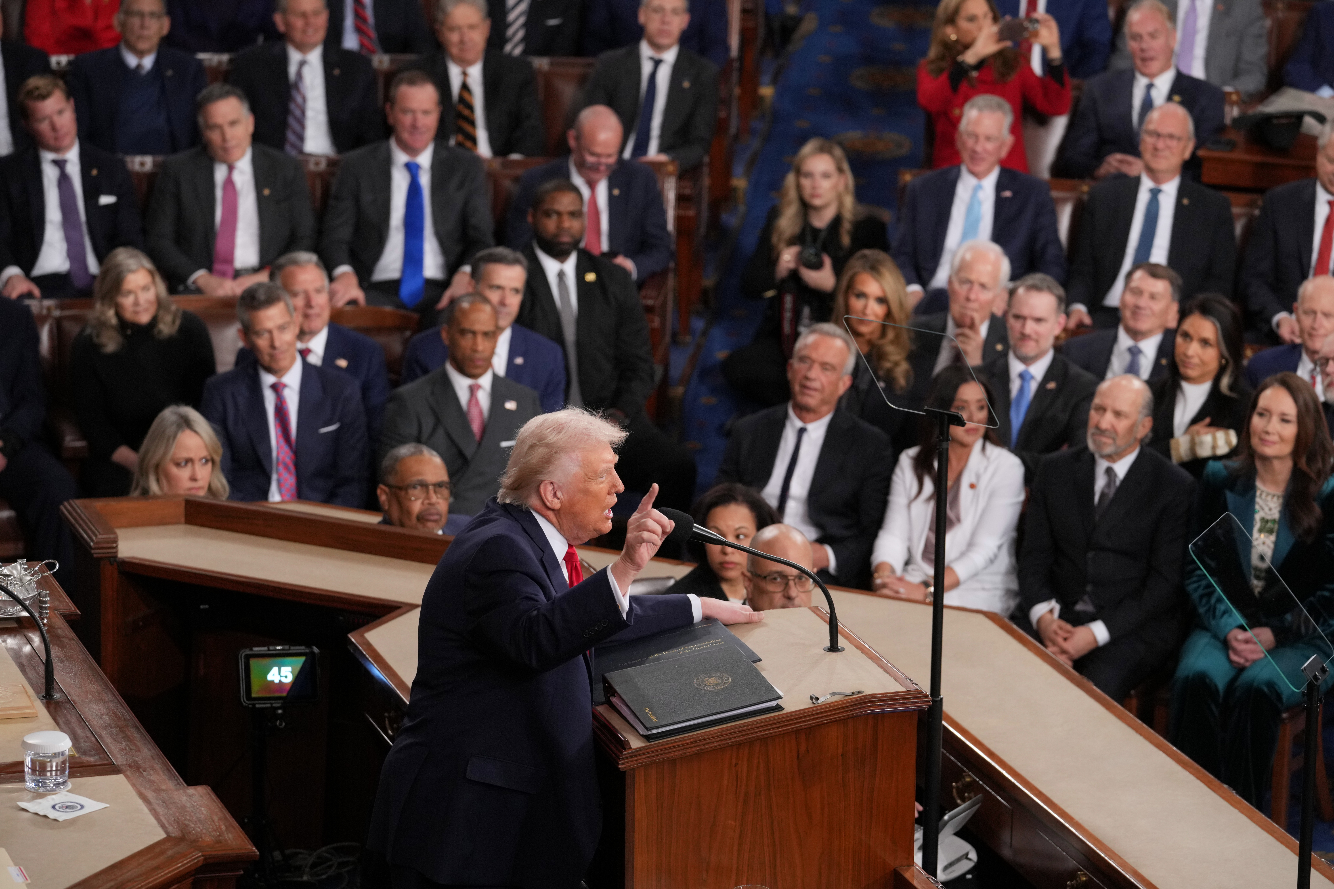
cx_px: 667
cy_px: 444
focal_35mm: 140
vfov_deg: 9.8
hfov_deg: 14.7
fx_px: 5187
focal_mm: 140
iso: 2000
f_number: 4.5
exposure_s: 1/400
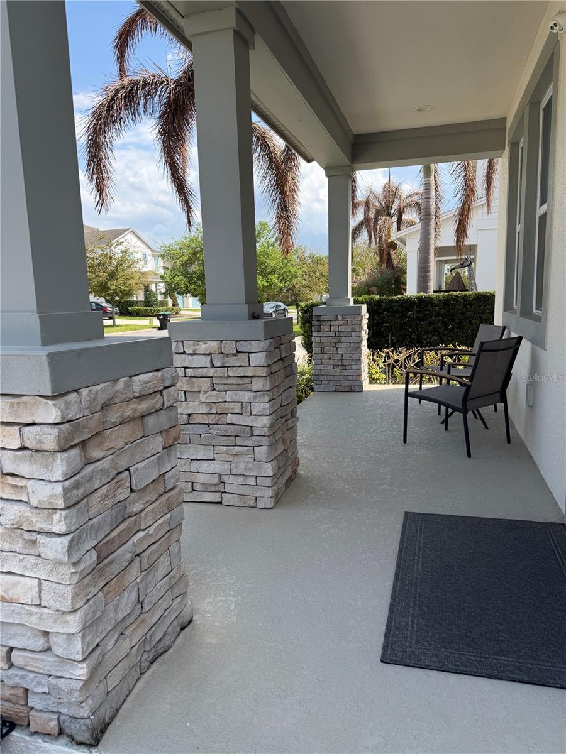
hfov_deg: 56.8
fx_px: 523
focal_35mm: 24
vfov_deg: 71.6
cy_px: 377
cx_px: 283
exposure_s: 1/3021
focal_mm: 6.76
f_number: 1.78
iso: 100
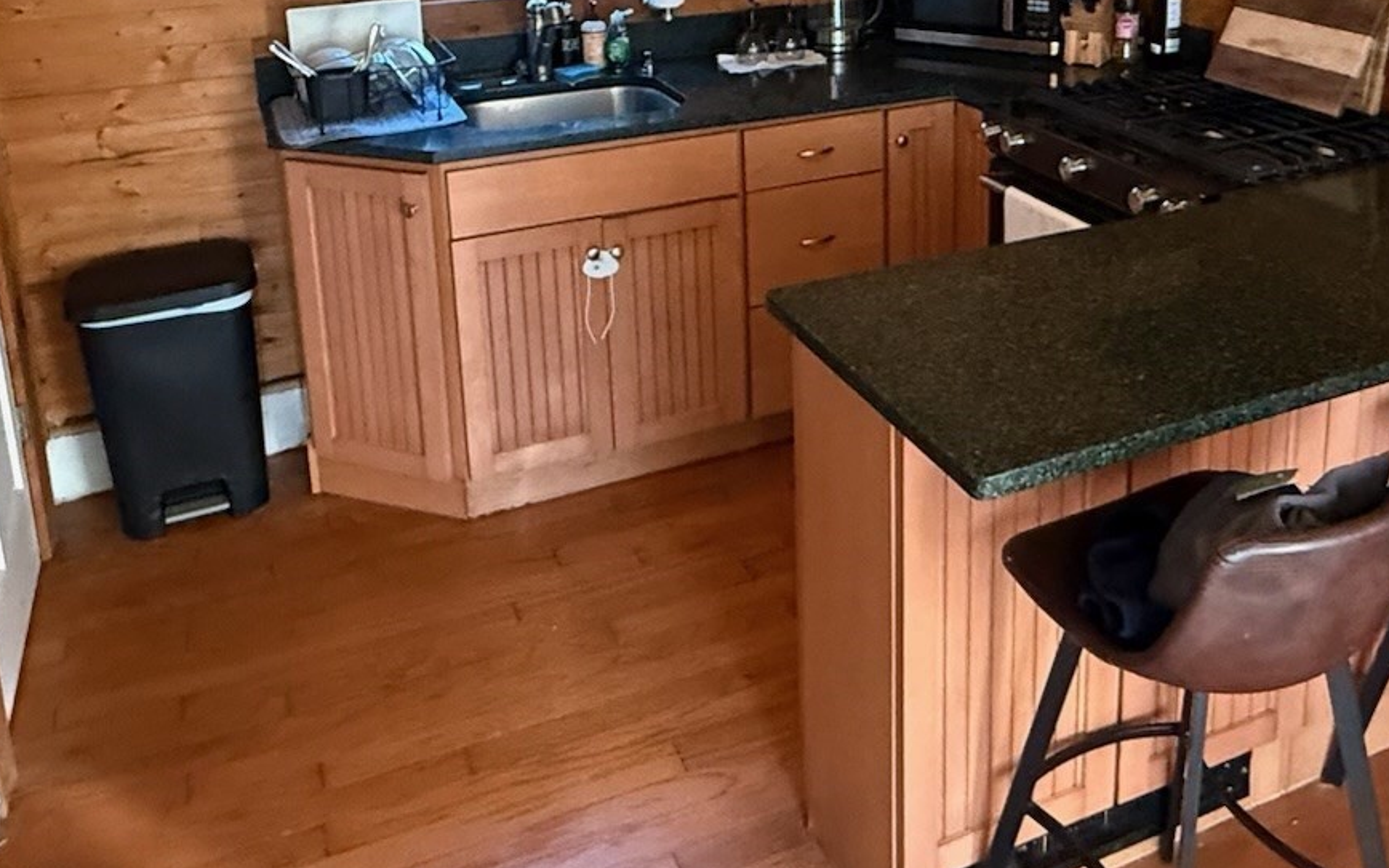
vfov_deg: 34.1
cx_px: 797
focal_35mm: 35
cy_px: 69
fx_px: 1325
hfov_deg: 55.1
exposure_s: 1/60
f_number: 2.2
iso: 1000
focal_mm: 2.22
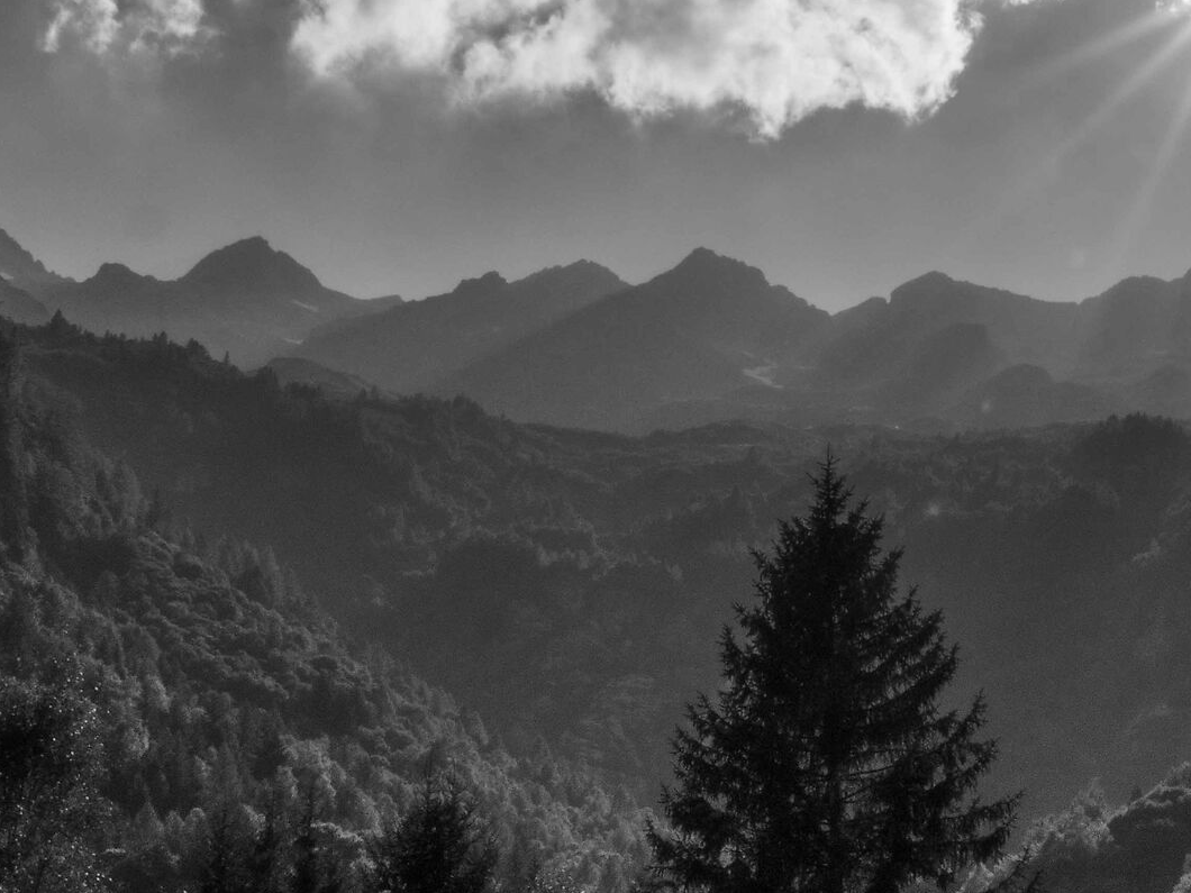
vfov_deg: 18.8
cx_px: 760
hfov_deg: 25.2
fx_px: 2649
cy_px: 792
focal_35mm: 77
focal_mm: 17
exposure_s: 1/400
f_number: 20
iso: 160
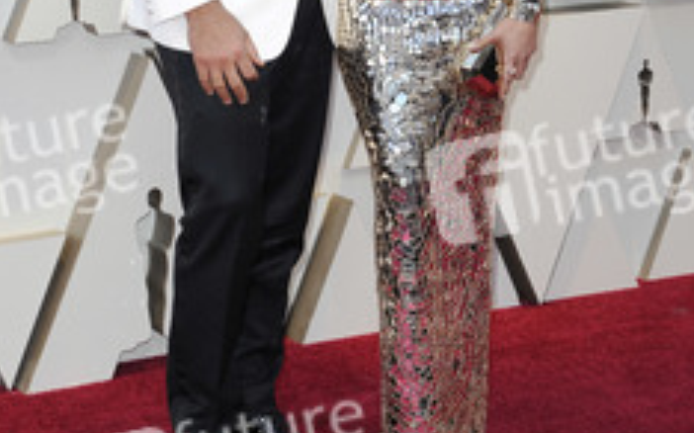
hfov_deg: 19.3
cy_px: 27
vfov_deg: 12.0
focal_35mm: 108
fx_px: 2042
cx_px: 310
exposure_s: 1/250
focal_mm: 62
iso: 800
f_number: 7.1
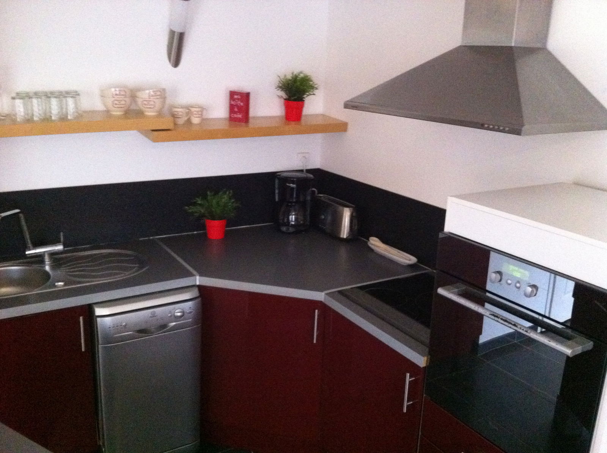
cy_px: 226
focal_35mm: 35
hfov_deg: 52.7
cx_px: 304
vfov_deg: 40.6
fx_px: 613
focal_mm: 3.85
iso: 1000
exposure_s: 1/15
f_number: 2.8
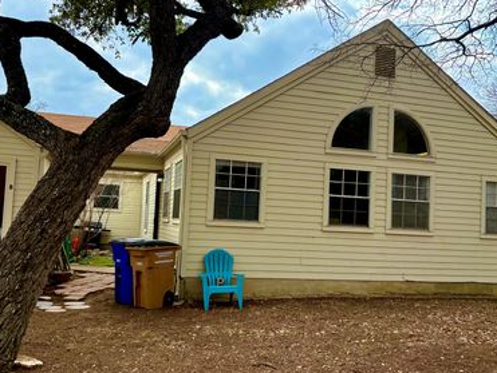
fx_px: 503
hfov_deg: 52.6
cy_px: 189
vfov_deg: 40.8
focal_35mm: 35
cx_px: 251
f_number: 1.6
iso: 64
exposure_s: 1/2283
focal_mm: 5.96
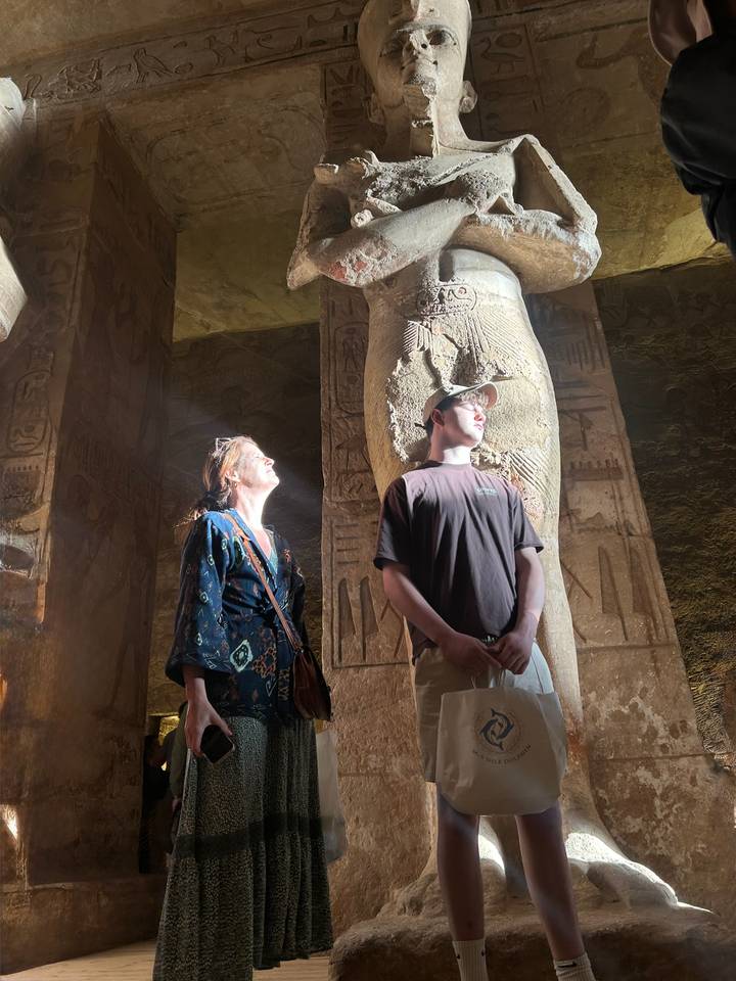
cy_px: 490
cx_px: 368
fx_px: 737
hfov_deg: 53.1
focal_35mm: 26
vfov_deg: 67.3
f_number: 1.5
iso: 40
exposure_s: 1/142
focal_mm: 5.7
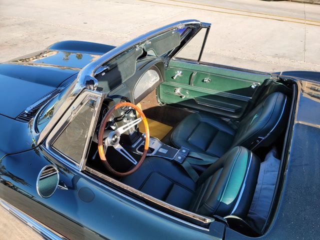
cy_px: 120
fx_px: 222
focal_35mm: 24
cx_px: 160
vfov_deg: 56.8
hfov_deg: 71.6
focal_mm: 6.7
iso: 16
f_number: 1.8
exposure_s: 1/322
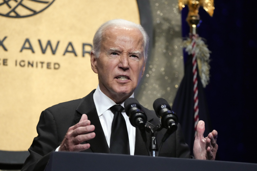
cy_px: 86
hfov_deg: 9.1
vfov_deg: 6.1
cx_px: 128
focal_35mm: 226
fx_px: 1613
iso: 4000
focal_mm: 226
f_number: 5.6
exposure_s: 1/320
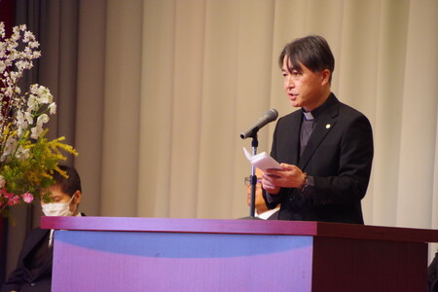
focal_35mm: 405
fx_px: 4927
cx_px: 219
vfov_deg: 3.4
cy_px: 146
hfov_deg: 5.1
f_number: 6.3
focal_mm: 270
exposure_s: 1/100
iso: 6400
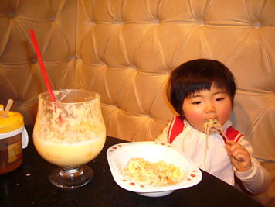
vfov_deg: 49.7
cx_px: 138
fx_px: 222
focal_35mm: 28
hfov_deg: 63.4
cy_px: 104
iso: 800
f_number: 2.8
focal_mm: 4.6
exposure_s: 1/30
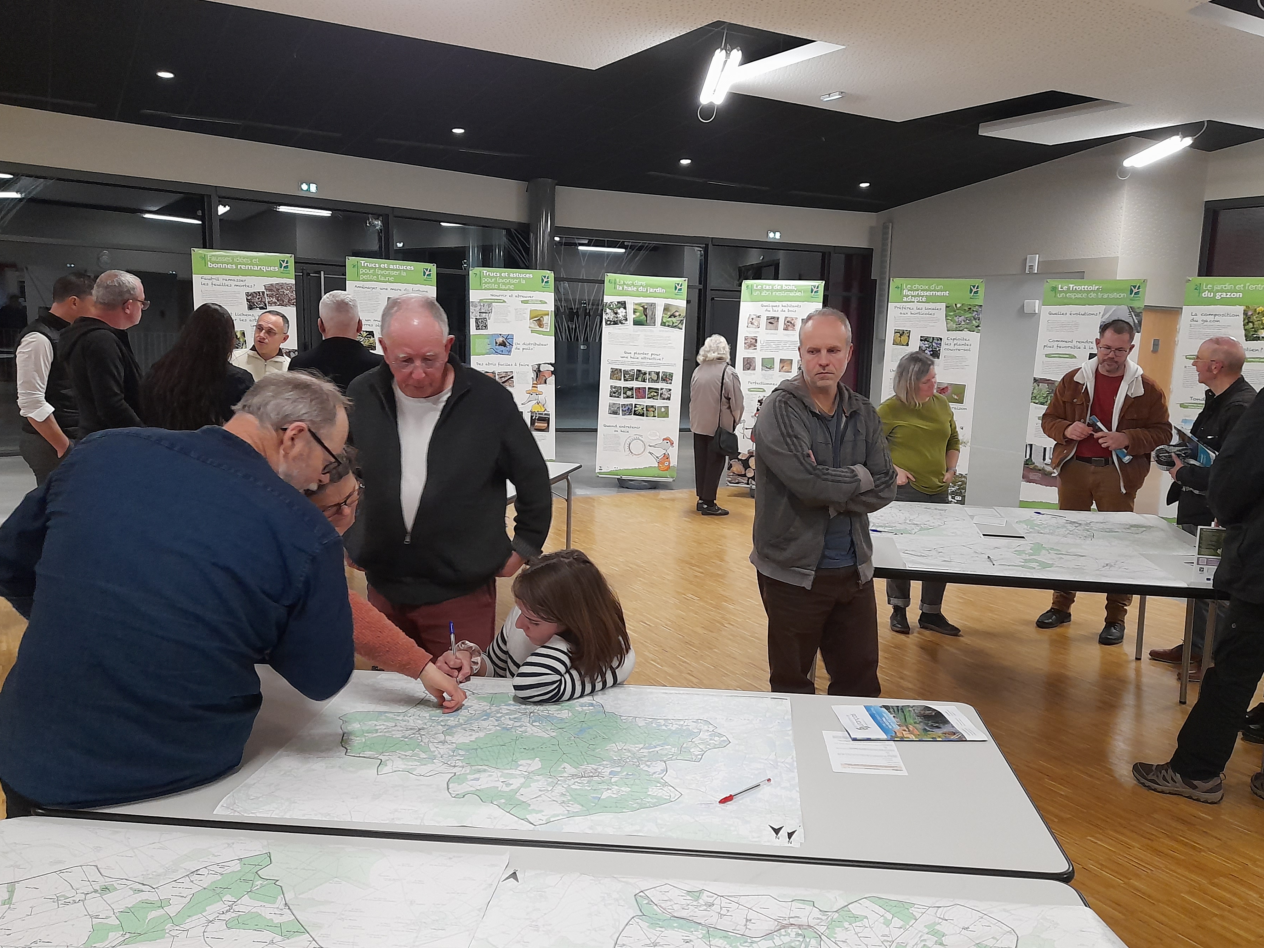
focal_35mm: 28
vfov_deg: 49.7
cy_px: 484
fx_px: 1023
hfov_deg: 63.4
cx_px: 670
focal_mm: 4.6
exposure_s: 1/33
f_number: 2
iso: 250
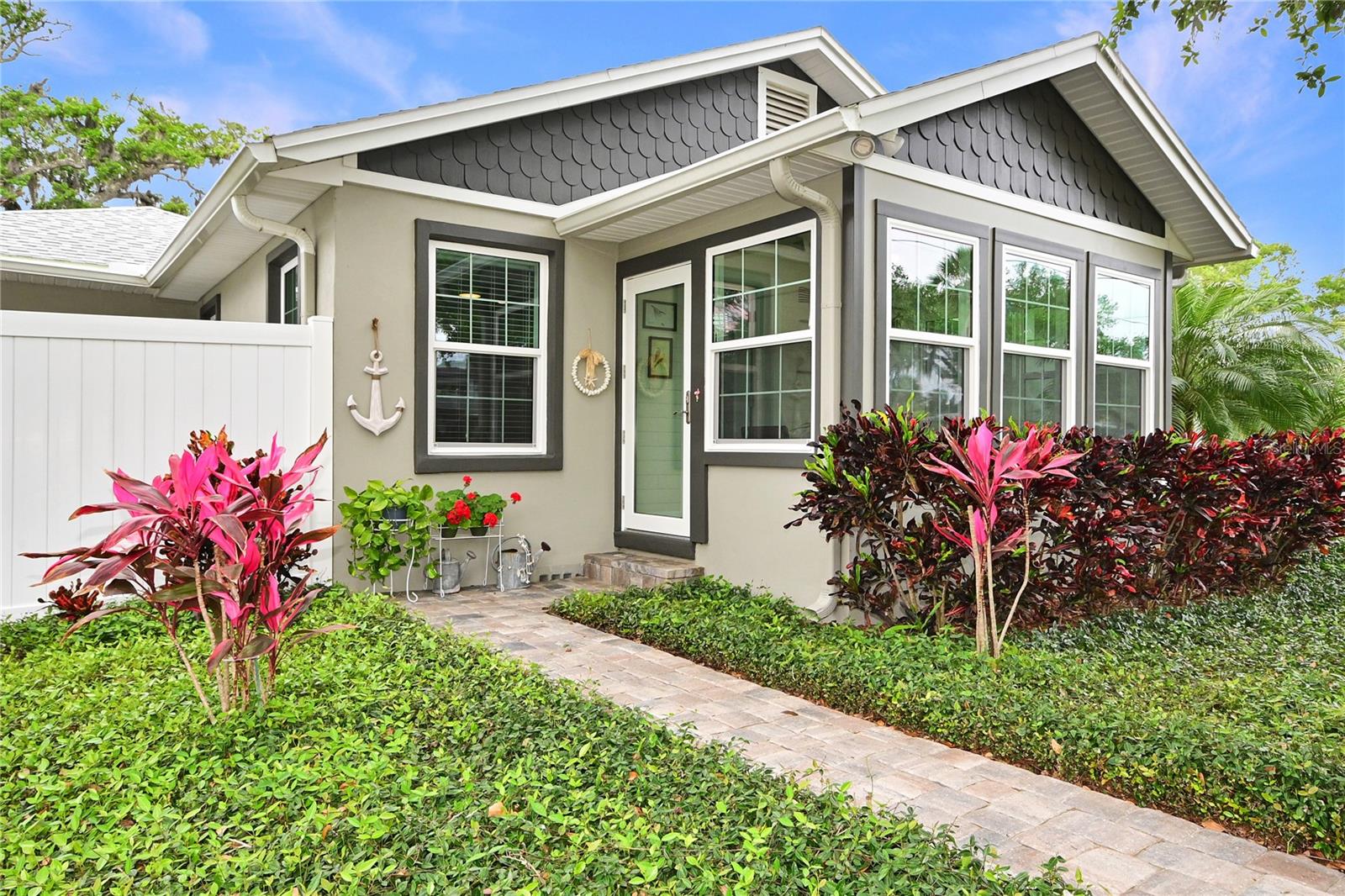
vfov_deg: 53.1
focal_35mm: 24
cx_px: 672
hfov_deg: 73.8
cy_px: 448
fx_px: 896
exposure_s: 1/200
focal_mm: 16
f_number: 13
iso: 800
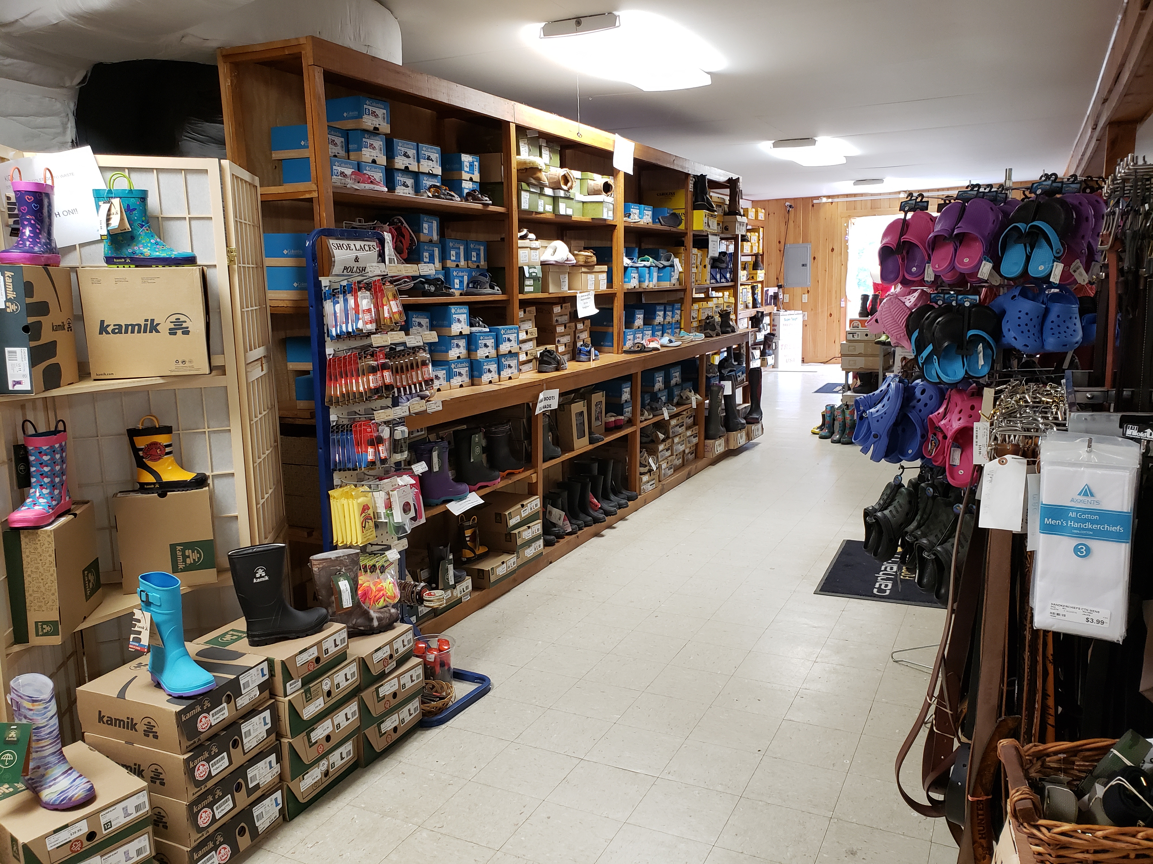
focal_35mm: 26
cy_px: 432
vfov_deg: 53.1
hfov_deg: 67.3
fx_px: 866
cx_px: 576
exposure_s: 1/40
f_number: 2.4
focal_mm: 4.3
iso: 250
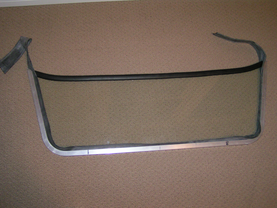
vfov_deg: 37.7
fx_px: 304
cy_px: 104
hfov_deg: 49.0
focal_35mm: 38
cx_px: 138
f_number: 2.8
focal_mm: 5.8
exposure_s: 1/40
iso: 200
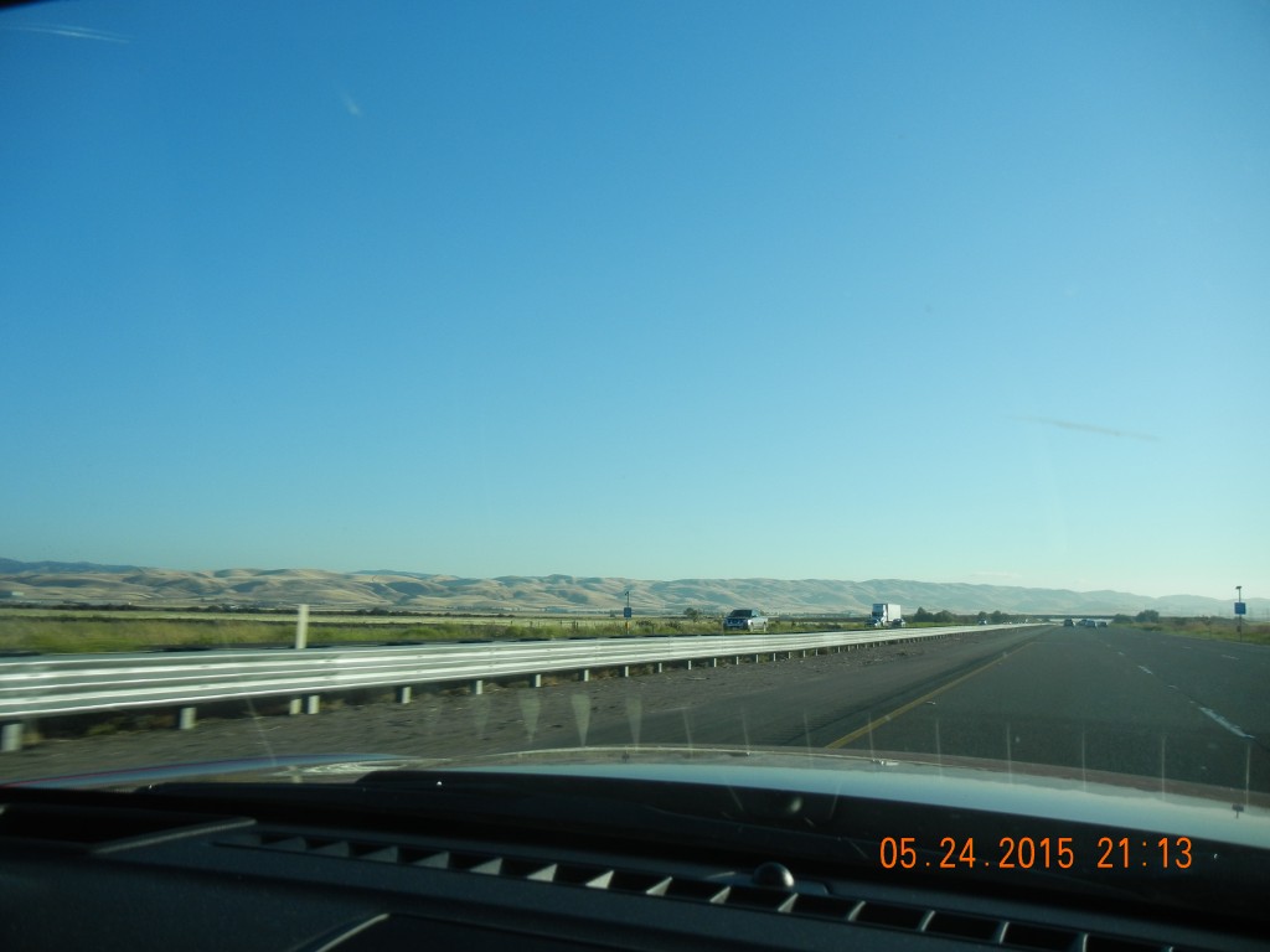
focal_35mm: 30
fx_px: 1101
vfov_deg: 46.8
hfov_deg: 60.0
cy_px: 476
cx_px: 635
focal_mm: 5.4
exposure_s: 1/267
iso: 160
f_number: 7
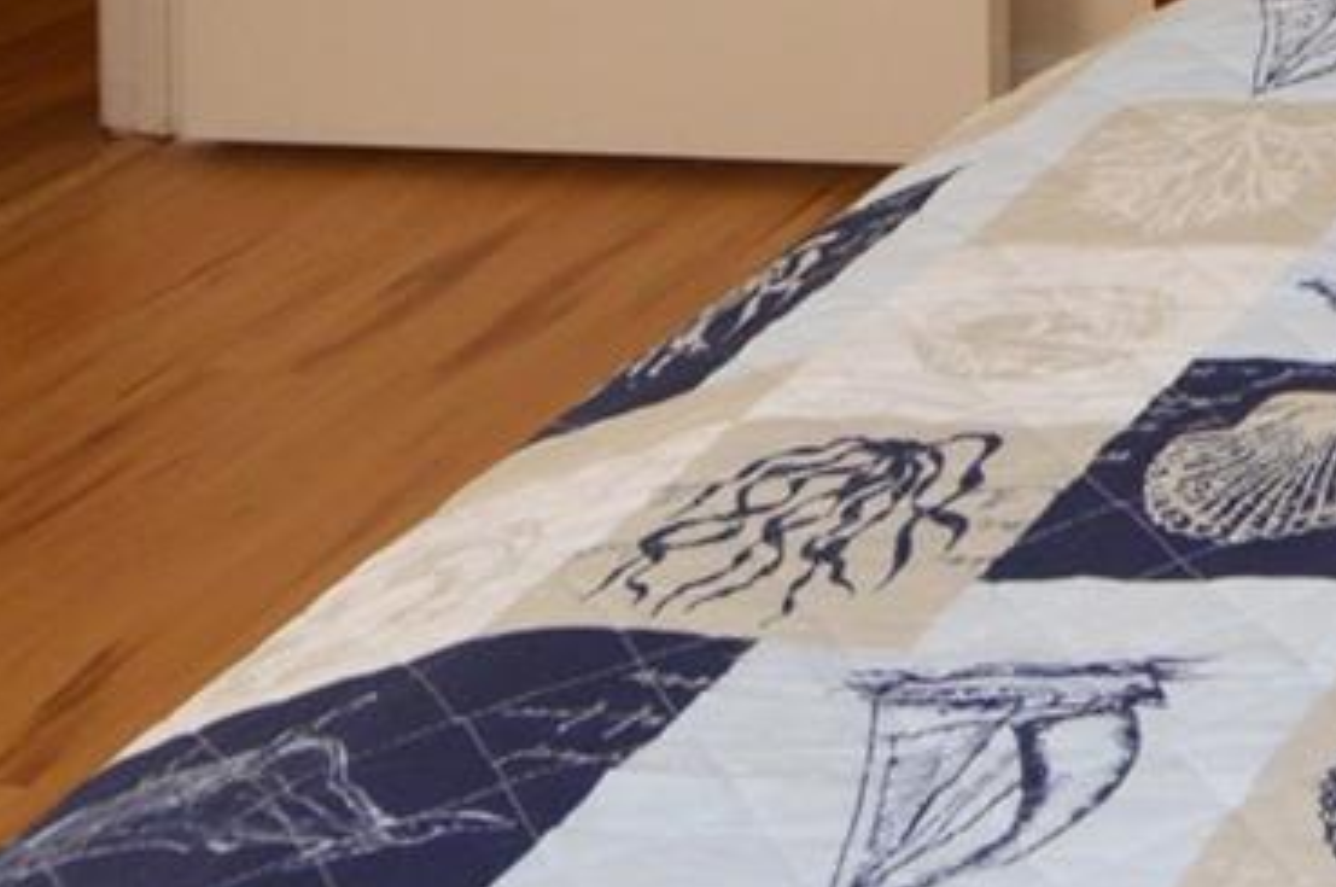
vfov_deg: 14.4
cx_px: 2636
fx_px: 2891
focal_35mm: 78
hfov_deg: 18.1
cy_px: -918
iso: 400
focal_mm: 12
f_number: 4.5
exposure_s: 1/80
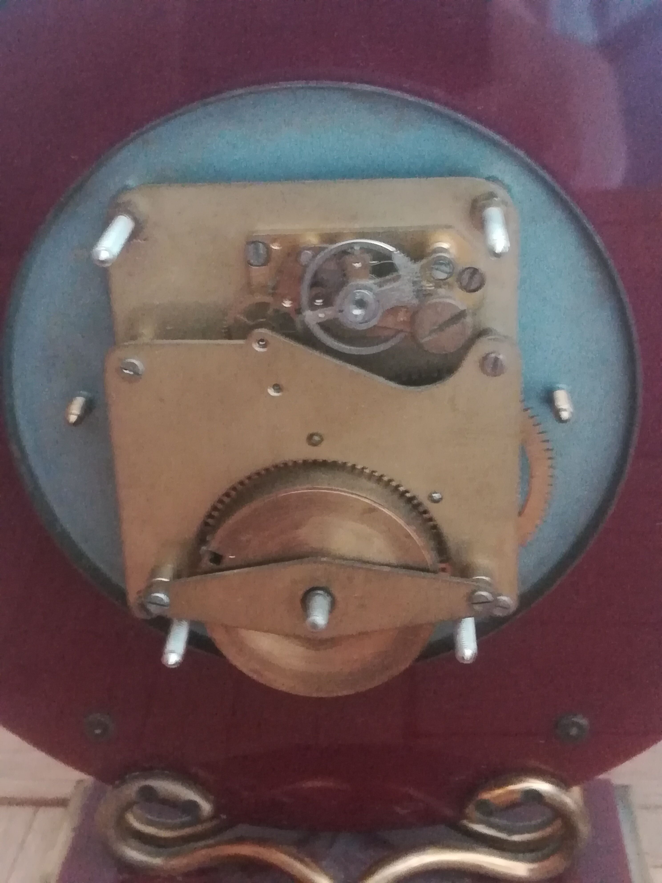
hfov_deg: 29.1
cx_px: 331
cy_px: 442
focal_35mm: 50
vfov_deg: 38.2
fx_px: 1275
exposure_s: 1/20
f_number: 2.2
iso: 640
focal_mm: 3.83
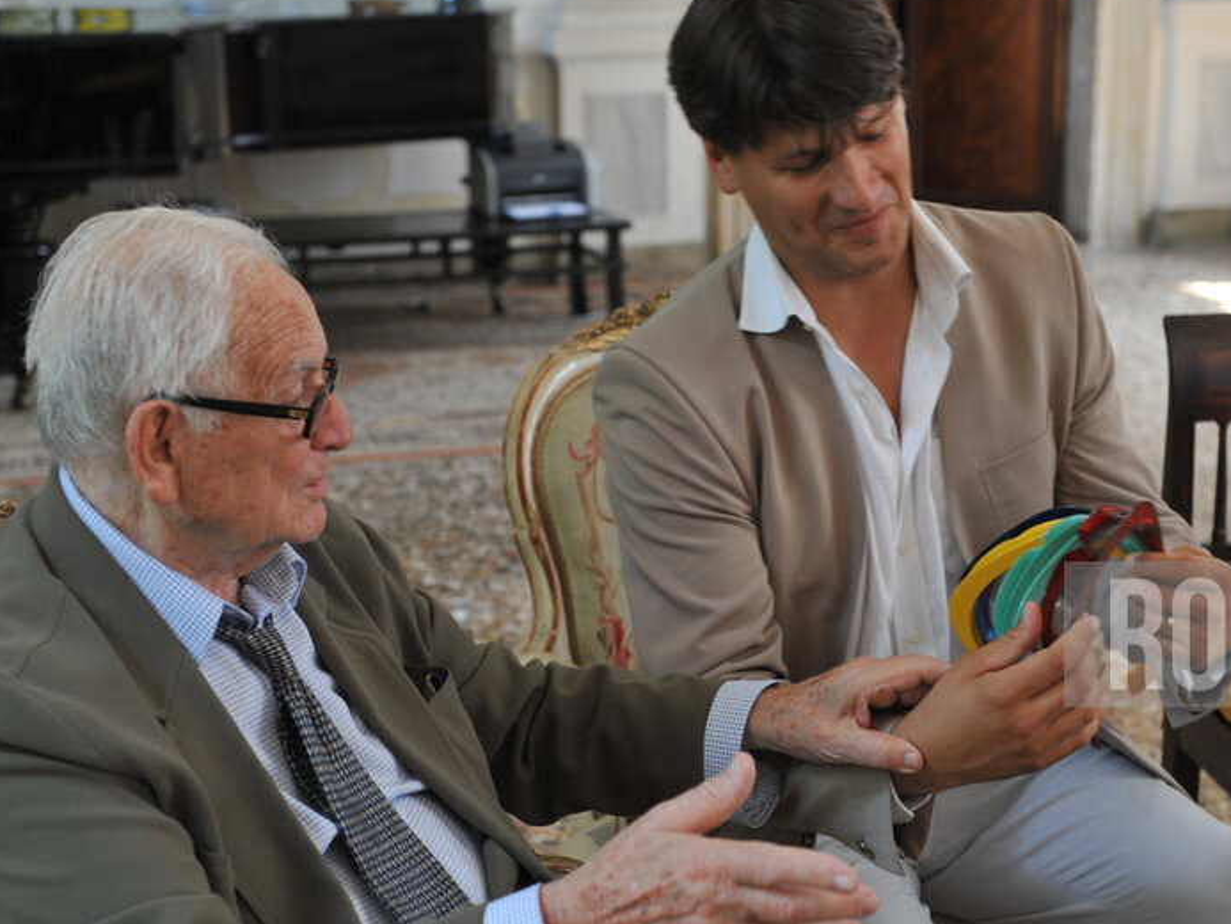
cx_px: 671
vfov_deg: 20.4
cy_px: 528
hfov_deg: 27.0
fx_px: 2561
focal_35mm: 72
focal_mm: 48
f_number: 3.5
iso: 800
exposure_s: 1/50
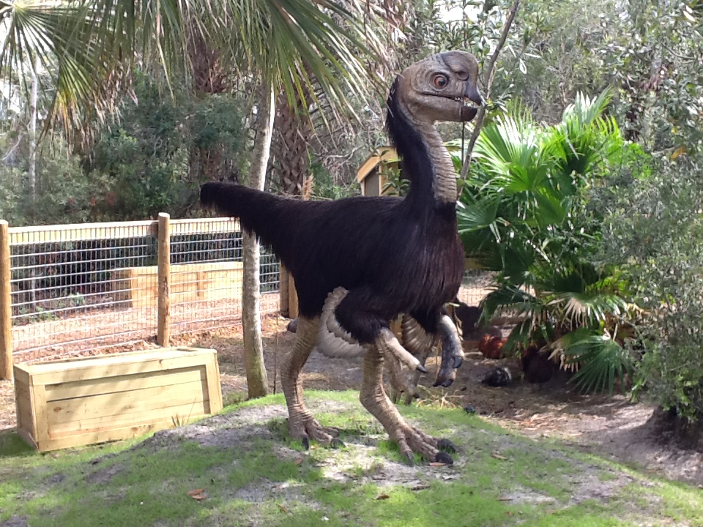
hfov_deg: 56.8
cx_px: 352
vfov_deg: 44.2
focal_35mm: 32
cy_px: 264
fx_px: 650
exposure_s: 1/232
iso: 64
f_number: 2.4
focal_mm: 2.03
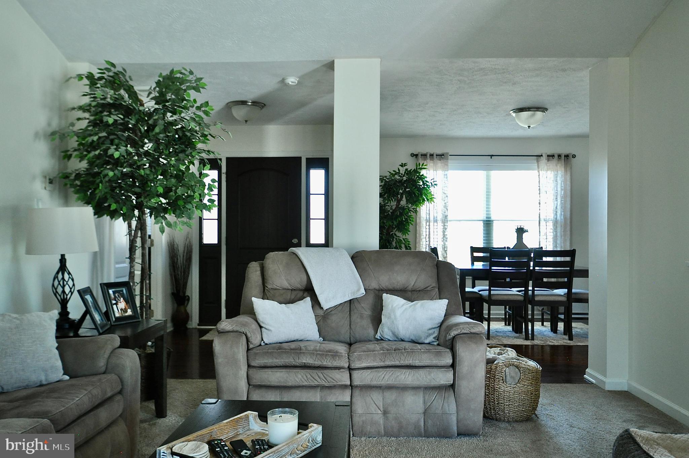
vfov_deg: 43.5
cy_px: 229
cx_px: 344
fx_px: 573
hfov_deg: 62.0
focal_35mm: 30
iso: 800
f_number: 4.5
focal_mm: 20
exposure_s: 1/40
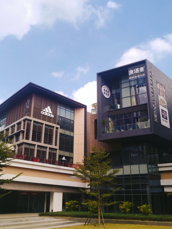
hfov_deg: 53.0
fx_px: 172
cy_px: 114
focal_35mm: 26
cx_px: 86
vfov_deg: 67.3
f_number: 2.2
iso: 100
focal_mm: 3.83
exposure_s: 1/625
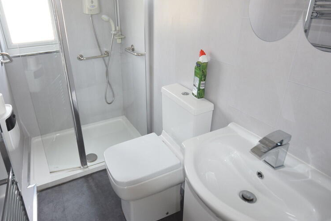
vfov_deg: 55.4
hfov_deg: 75.6
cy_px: 89
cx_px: 126
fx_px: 209
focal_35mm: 23
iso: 800
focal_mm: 11
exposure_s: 1/125
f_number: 5.6
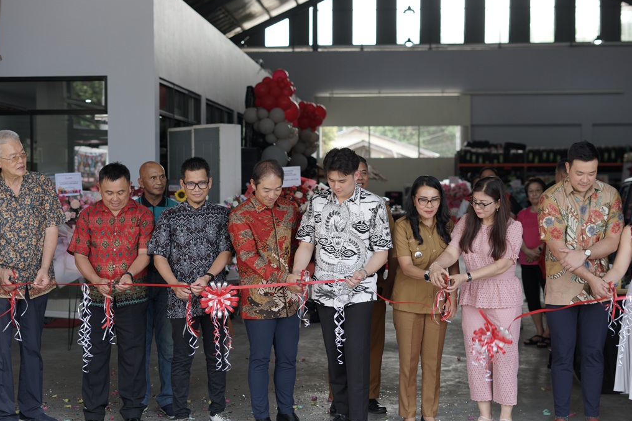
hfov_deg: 33.9
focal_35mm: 59
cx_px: 329
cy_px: 225
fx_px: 1036
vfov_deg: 23.0
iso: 125
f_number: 2.8
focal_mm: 50
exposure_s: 1/125
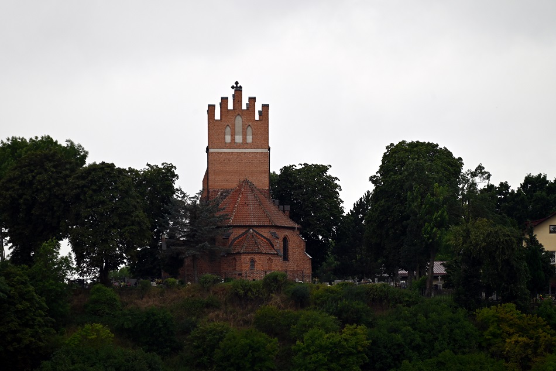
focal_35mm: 300
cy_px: 186
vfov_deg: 4.6
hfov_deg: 6.9
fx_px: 4634
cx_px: 278
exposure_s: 1/500
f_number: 5.6
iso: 280
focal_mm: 300
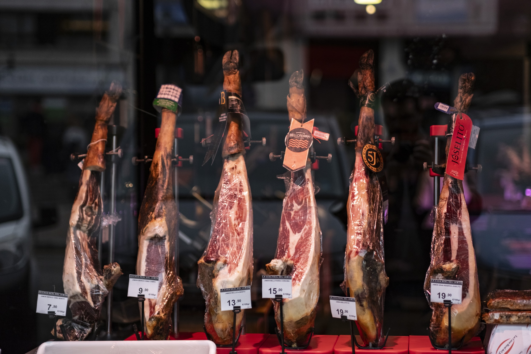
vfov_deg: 16.3
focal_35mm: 84
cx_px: 266
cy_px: 177
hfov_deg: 24.2
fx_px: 1239
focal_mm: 56
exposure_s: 1/2500
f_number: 1.6
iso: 640
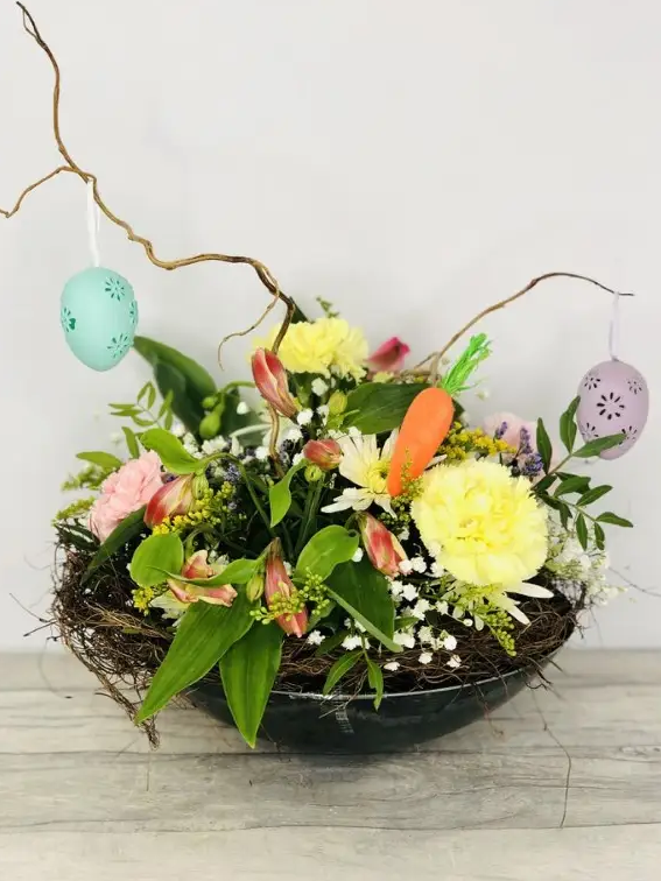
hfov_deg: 26.6
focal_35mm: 55
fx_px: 1400
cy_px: 416
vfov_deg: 34.9
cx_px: 325
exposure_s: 1/50
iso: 16
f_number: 2.4
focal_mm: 6
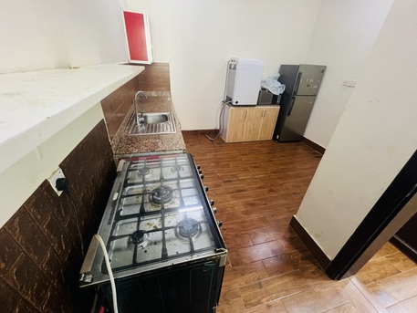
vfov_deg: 89.9
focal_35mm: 13
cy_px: 156
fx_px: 157
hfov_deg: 106.2
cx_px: 208
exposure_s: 1/20
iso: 250
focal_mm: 1.57
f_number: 1.8
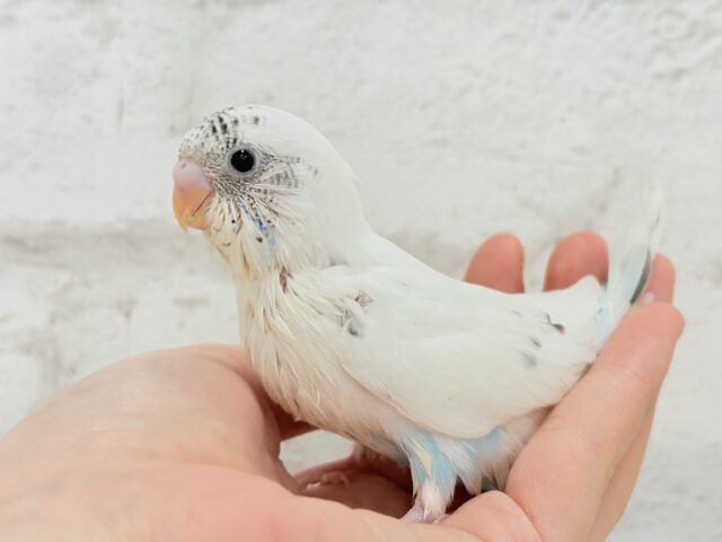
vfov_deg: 28.0
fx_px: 1085
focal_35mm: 52
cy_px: 271
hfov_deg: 36.8
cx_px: 361
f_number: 1.6
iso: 80
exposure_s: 1/100
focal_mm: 5.96
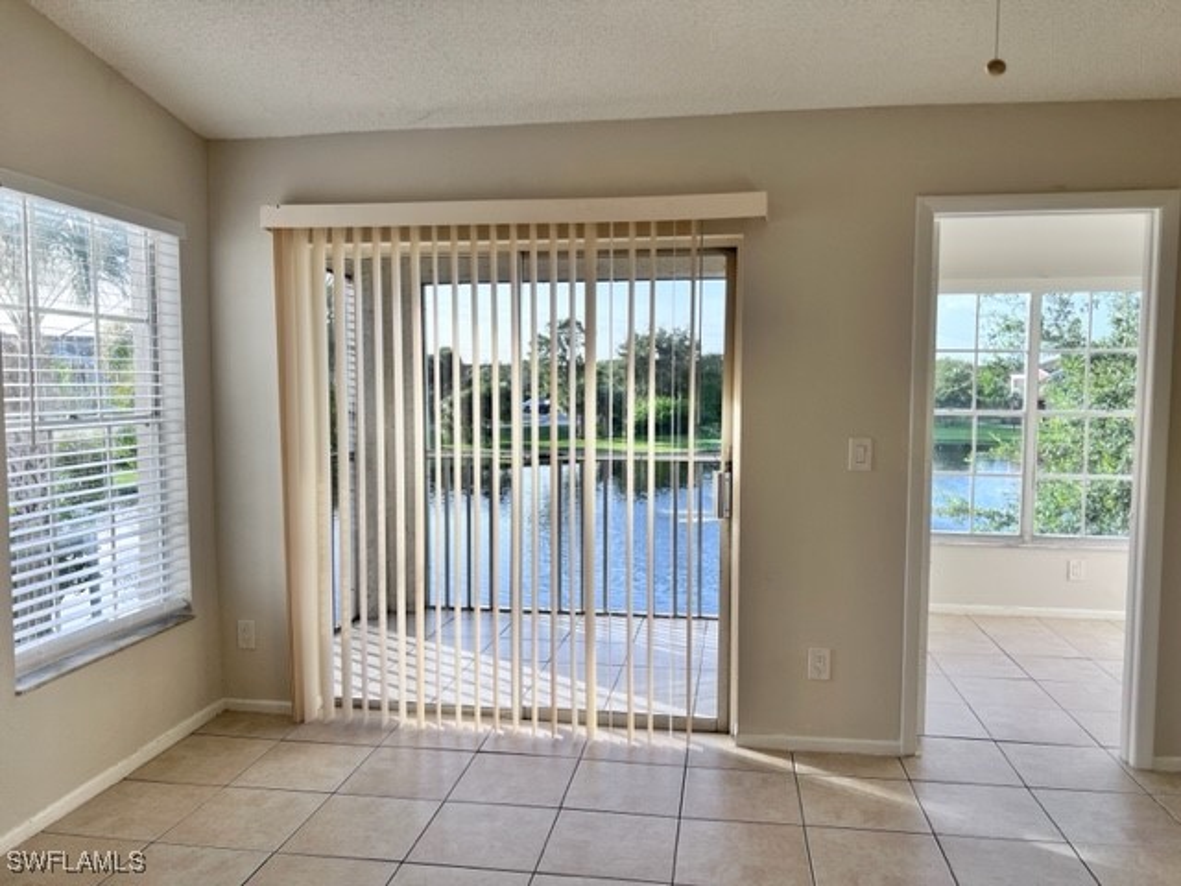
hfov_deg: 67.3
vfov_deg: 53.1
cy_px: 443
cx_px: 590
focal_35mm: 26
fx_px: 887
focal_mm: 5.7
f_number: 1.5
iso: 50
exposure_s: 1/853
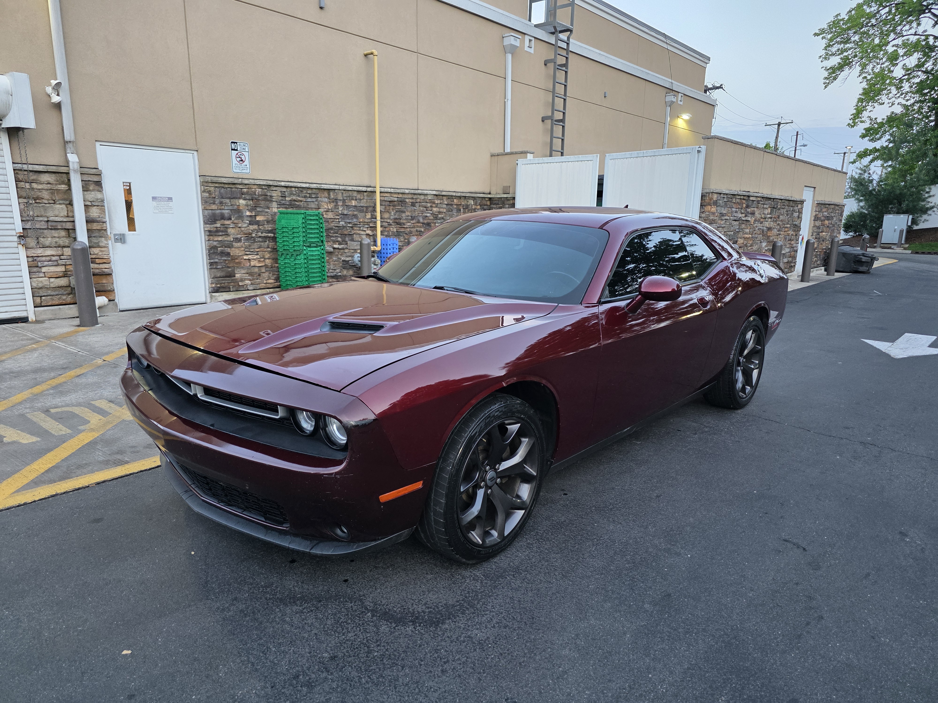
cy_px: 352
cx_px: 469
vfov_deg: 58.9
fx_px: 623
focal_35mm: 23
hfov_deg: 73.9
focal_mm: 6.3
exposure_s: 1/120
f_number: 1.7
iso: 200
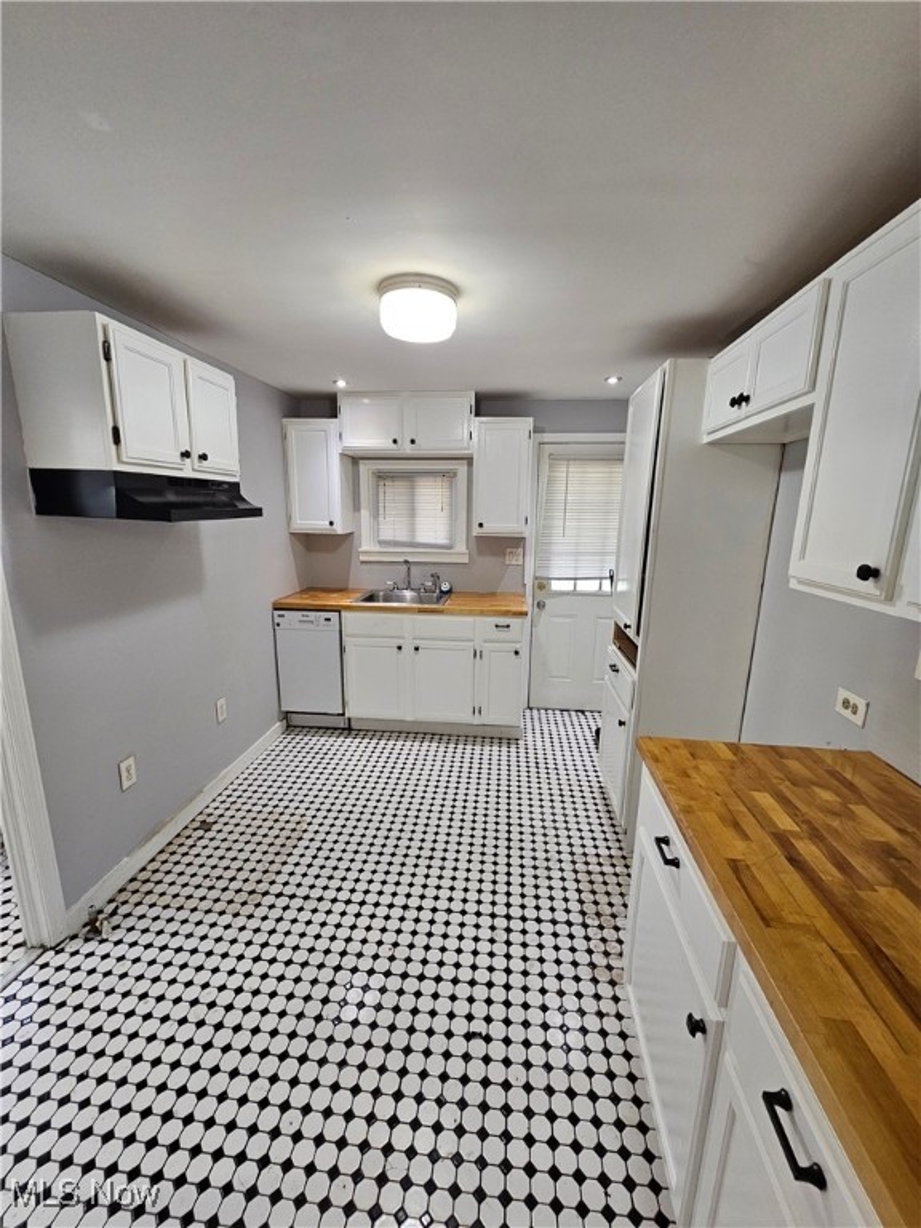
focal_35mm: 13
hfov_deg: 89.9
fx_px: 461
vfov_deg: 106.2
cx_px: 460
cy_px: 614
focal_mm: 2.2
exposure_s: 1/60
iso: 200
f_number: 2.2
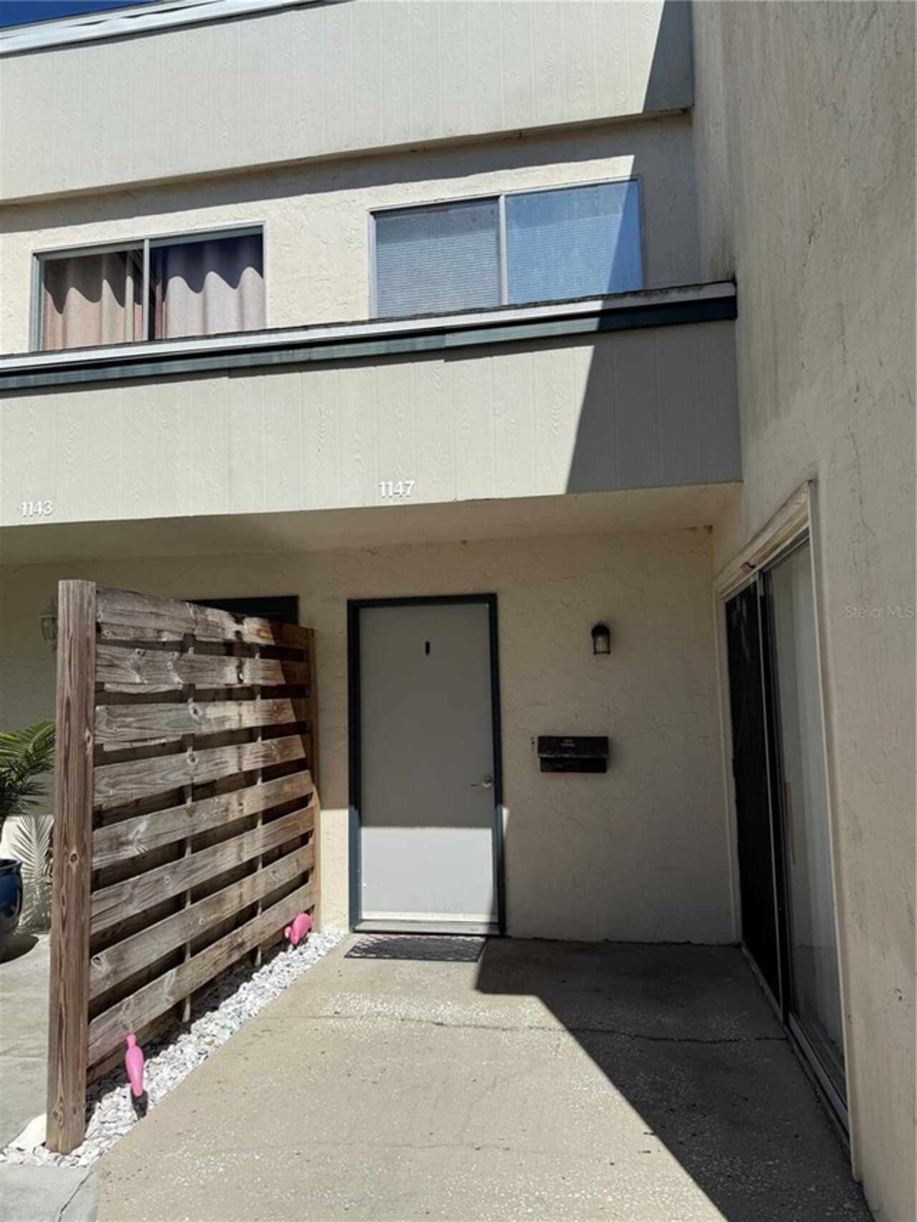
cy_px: 611
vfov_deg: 71.6
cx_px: 458
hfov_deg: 56.8
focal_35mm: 24
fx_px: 847
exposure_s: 1/8130
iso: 80
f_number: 1.78
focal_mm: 6.76
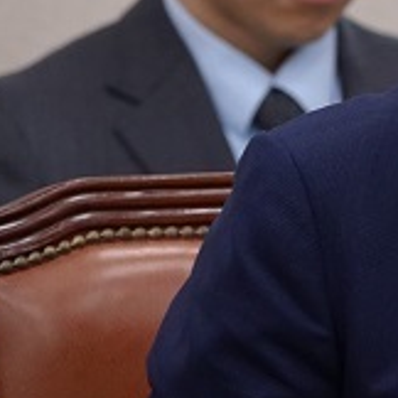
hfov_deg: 2.1
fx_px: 10927
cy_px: 18
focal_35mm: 840
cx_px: 767
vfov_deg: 2.1
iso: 800
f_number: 4
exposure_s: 1/80
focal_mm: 90.45
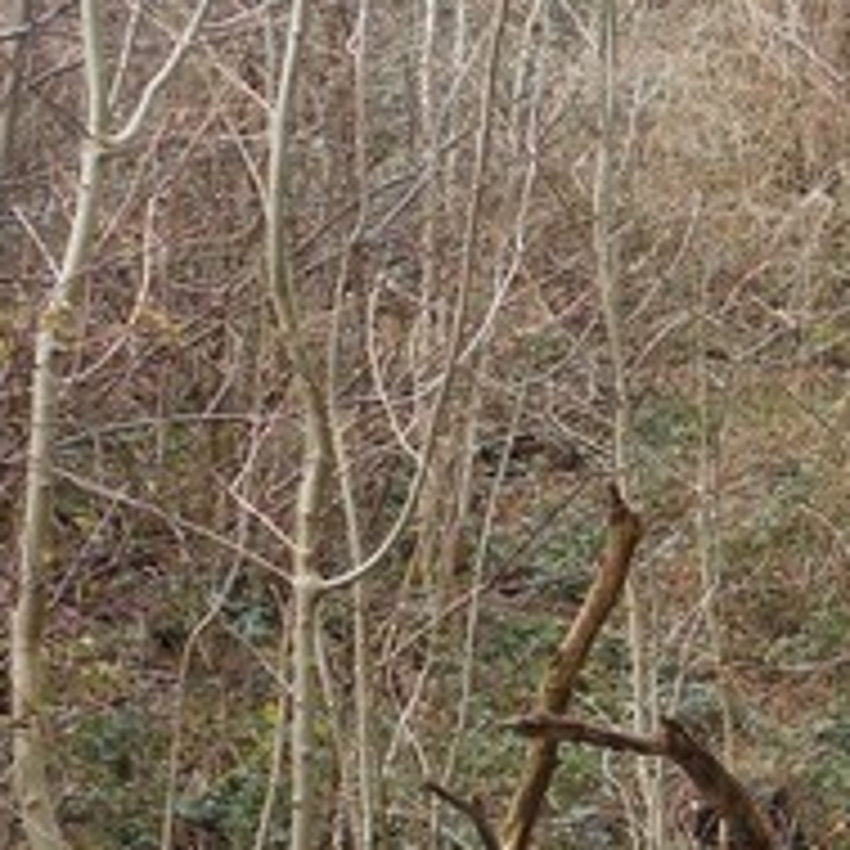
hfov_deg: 15.3
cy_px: 724
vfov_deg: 16.4
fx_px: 2917
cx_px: 1282
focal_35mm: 105
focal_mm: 6
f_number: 3.5
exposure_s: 1/30
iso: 125
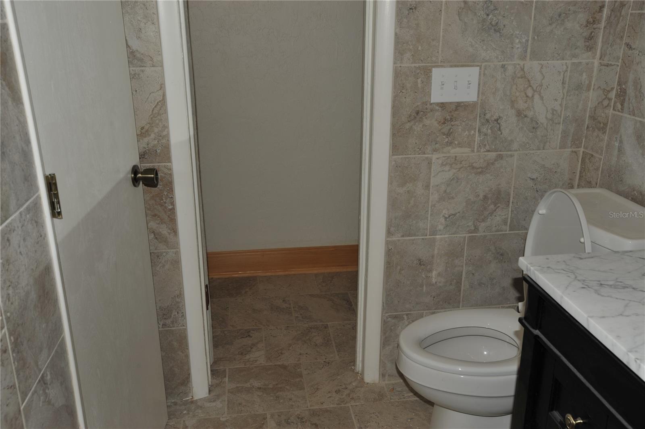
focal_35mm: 32
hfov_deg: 58.8
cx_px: 322
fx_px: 573
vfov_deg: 41.0
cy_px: 214
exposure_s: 1/160
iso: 200
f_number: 9
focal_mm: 32
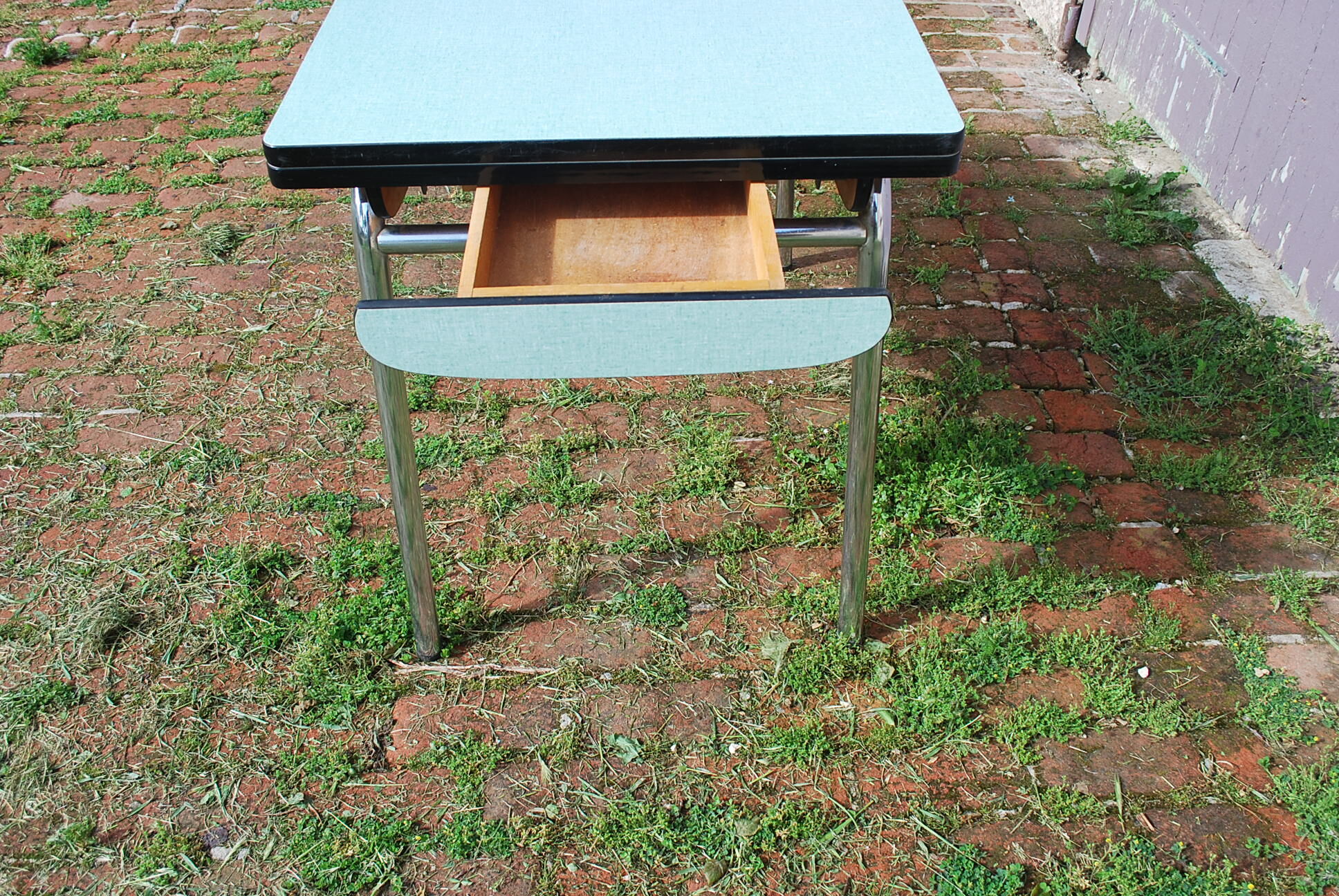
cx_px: 670
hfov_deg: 57.2
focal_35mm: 33
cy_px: 448
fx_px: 1229
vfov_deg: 40.1
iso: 100
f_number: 6.3
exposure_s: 1/125
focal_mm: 22
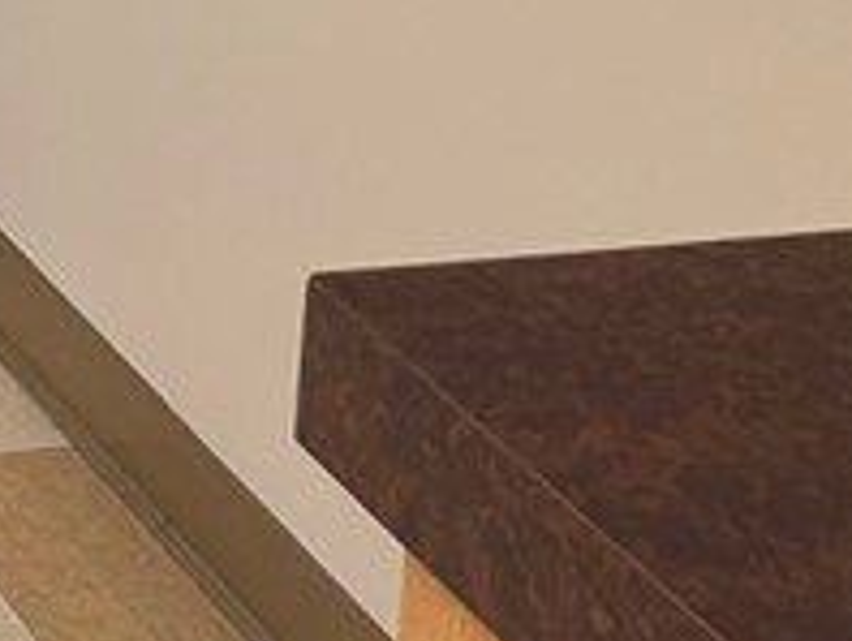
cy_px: -942
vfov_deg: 10.3
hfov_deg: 12.8
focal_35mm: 124
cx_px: -1080
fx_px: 3056
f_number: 1.78
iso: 160
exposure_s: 1/60
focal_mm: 6.76
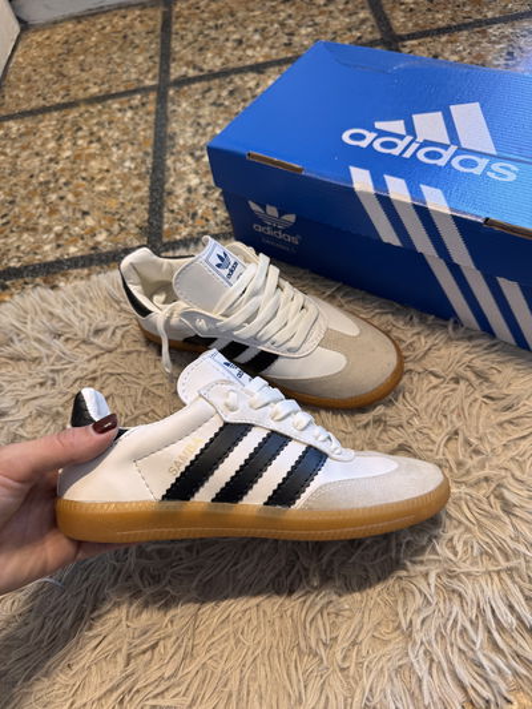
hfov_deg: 56.8
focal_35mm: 24
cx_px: 266
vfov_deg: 71.6
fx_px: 492
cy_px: 354
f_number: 1.78
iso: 100
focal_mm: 6.76
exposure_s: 1/100
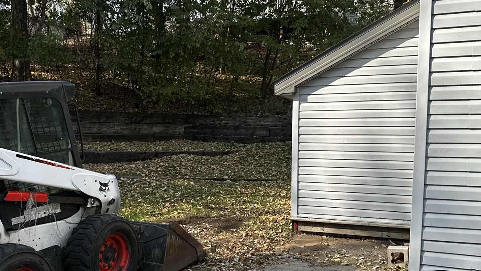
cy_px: 185
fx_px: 536
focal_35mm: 42
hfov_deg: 48.1
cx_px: 196
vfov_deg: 28.1
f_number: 1.78
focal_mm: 6.86
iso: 80
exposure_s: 1/1562
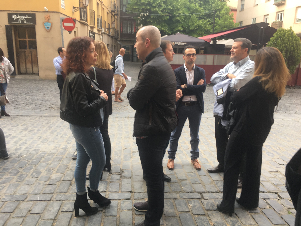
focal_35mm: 29
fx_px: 252
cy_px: 113
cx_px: 150
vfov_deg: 48.2
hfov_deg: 61.7
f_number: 2.2
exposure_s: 1/50
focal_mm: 4.15
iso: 25
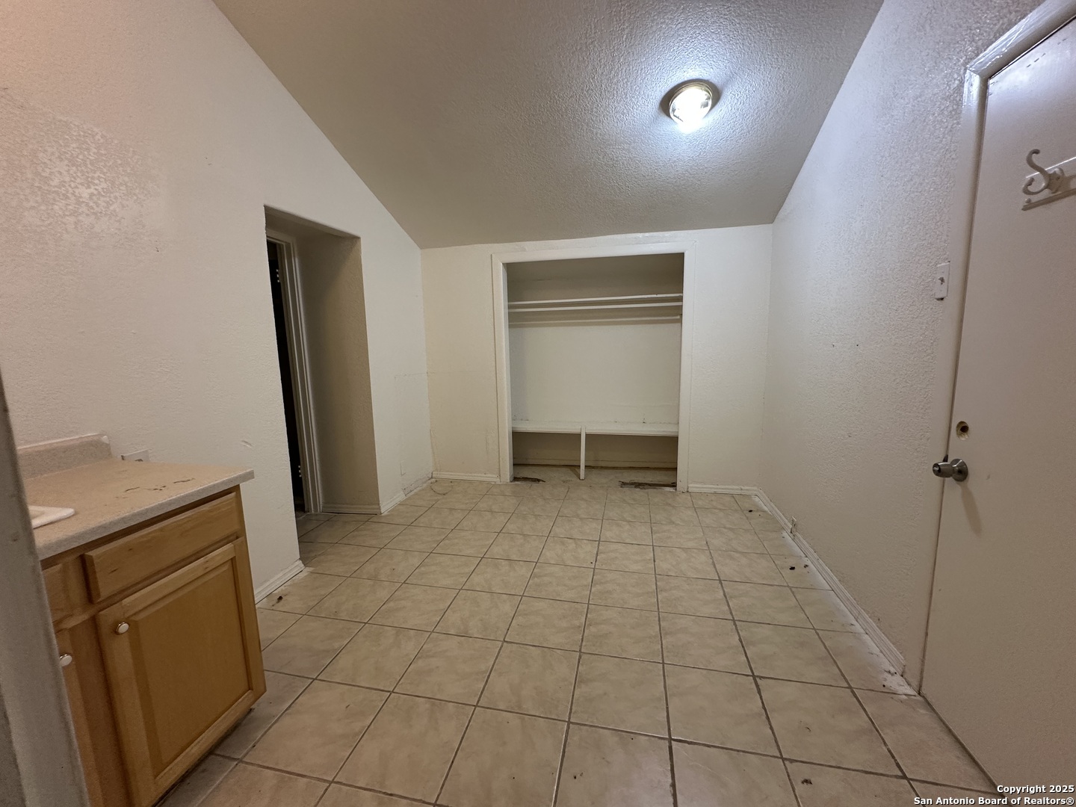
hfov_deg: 102.1
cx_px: 538
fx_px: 435
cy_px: 404
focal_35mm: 14
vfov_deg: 85.7
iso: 160
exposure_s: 1/60
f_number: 2.2
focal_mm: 2.22
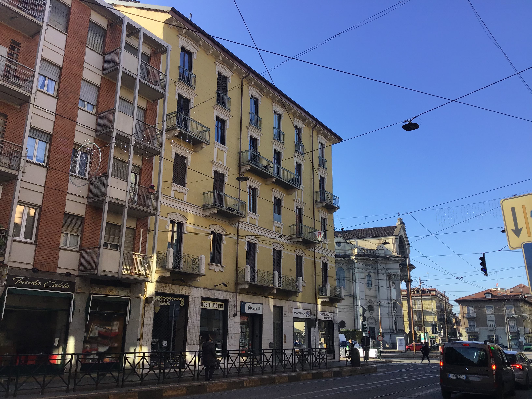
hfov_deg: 58.4
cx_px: 266
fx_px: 476
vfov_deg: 45.4
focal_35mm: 31
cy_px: 200
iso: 25
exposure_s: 1/558
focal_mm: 3.3
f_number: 2.4
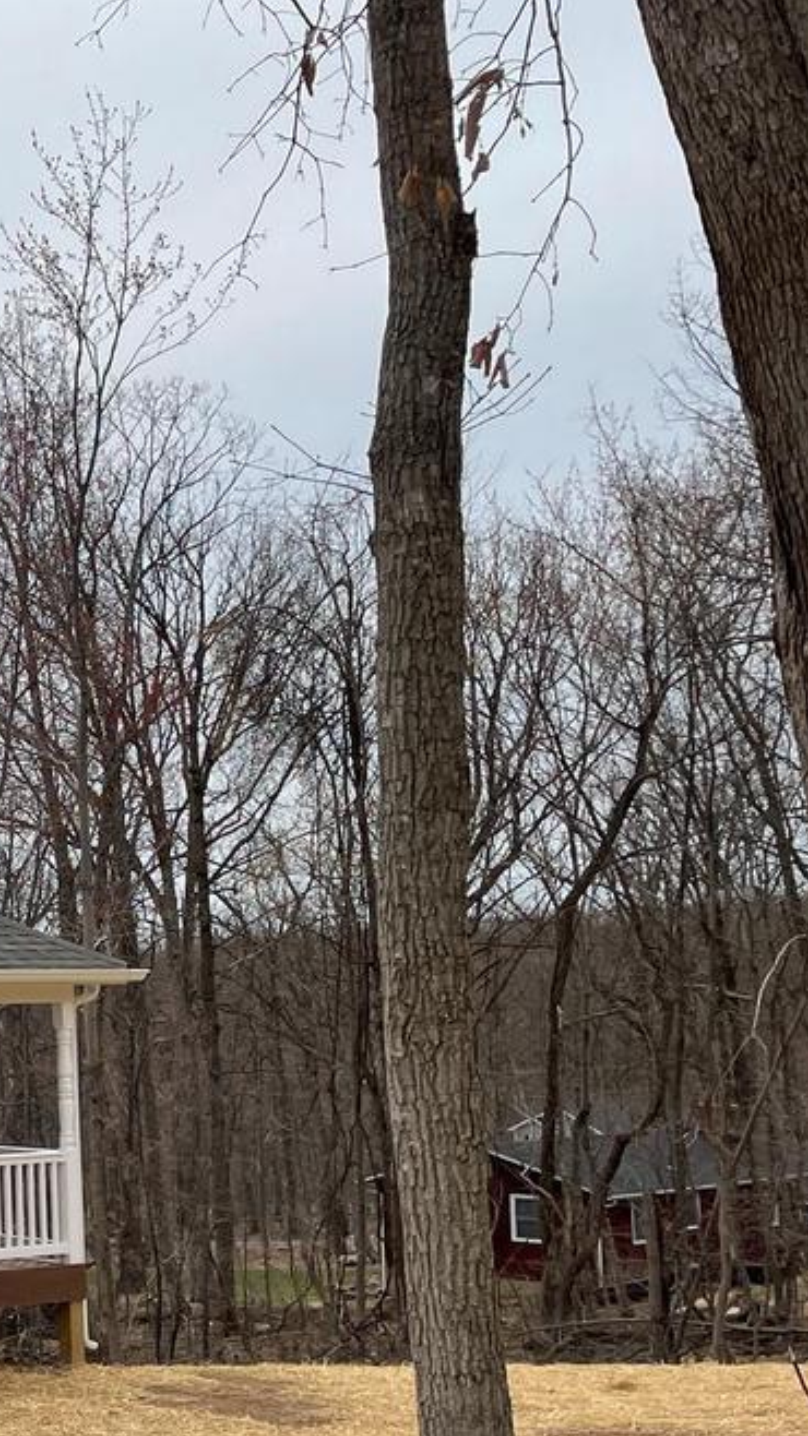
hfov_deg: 16.1
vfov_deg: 33.6
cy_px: 912
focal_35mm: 62
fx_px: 2362
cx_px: -697
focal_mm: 4.2
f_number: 1.6
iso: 32
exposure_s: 1/6897
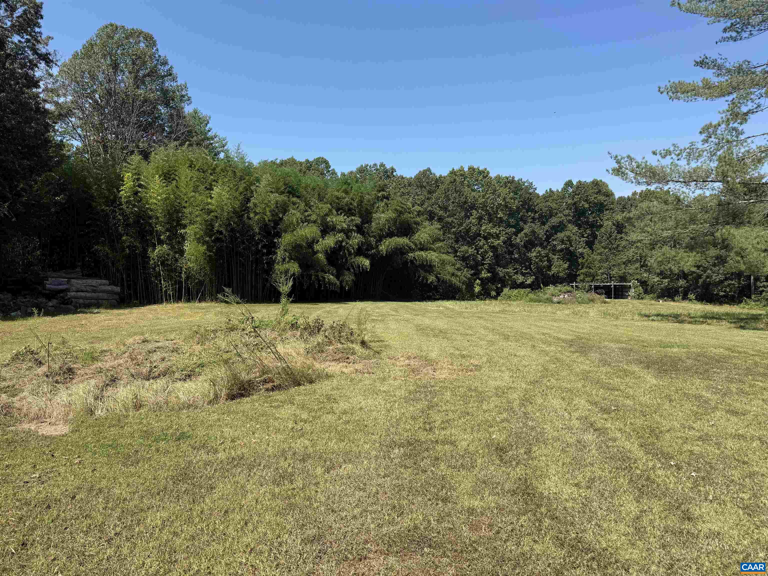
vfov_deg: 56.8
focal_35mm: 24
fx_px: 532
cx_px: 384
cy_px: 288
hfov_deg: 71.6
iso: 80
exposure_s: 1/3425
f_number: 1.78
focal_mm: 6.76
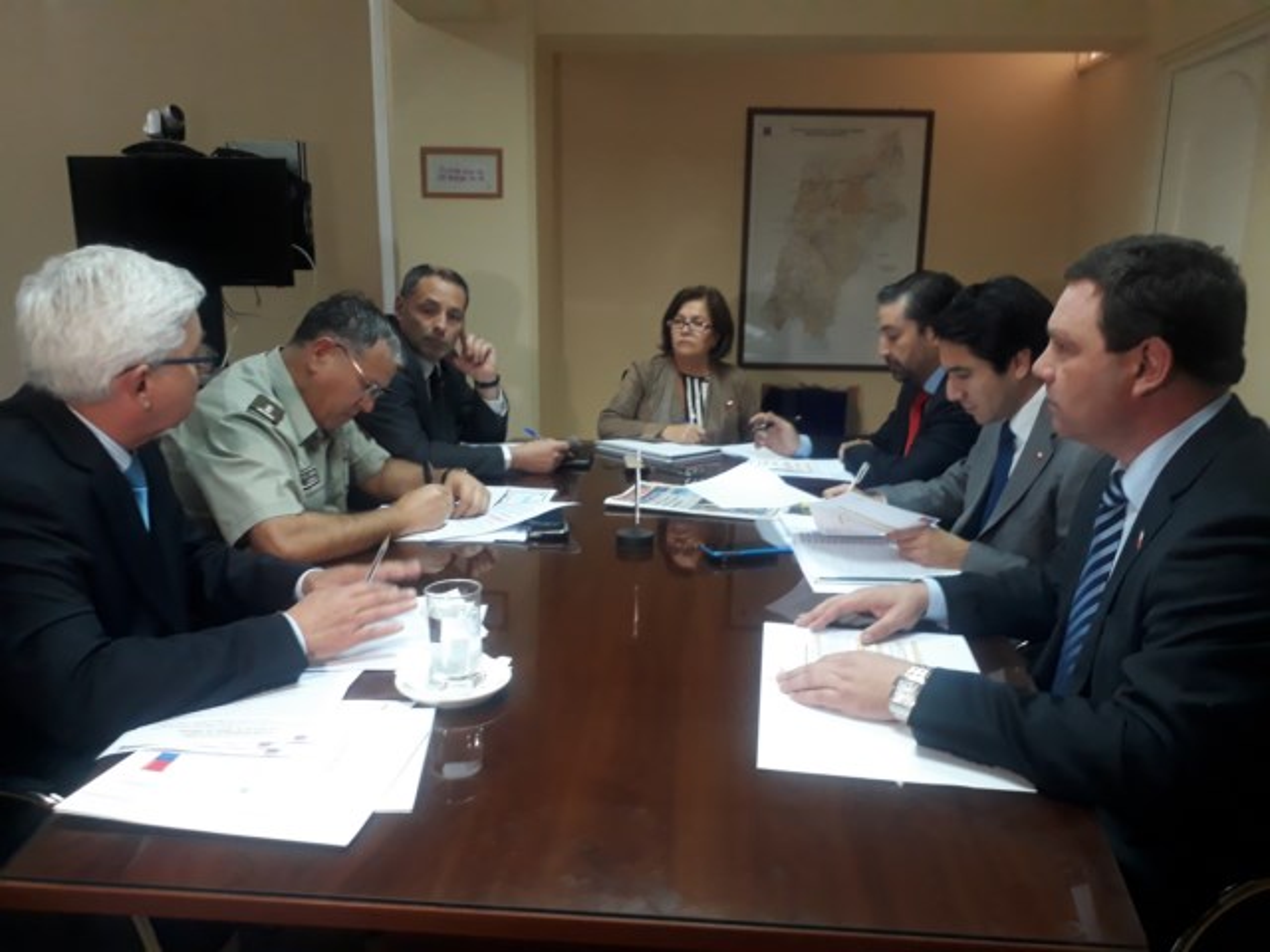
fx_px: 991
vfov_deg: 51.4
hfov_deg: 65.3
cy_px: 476
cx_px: 635
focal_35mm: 27
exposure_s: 1/33
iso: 200
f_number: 1.9
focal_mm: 3.6
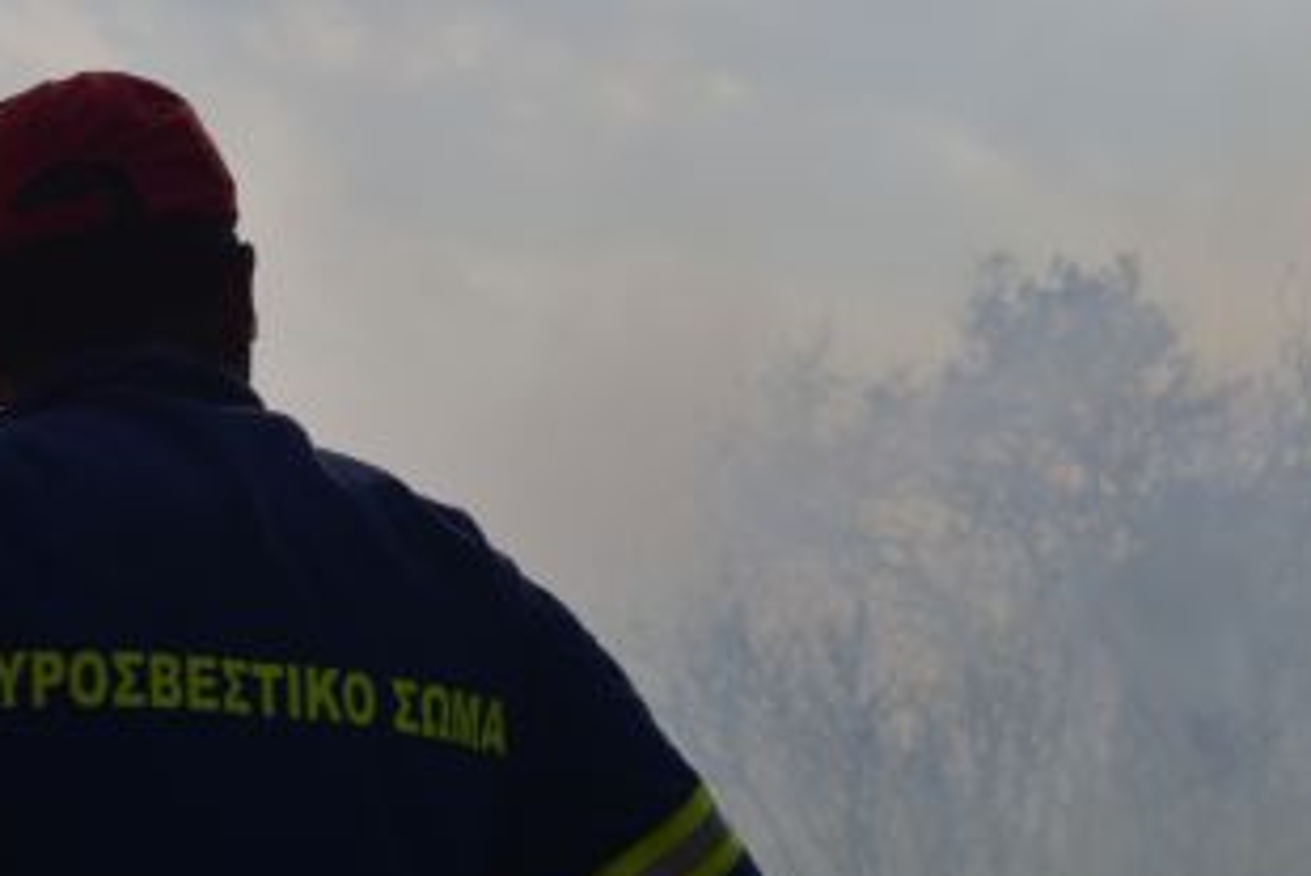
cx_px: 761
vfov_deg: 7.2
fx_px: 6995
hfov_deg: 10.7
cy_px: 624
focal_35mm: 192
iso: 100
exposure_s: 1/1000
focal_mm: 62
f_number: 8
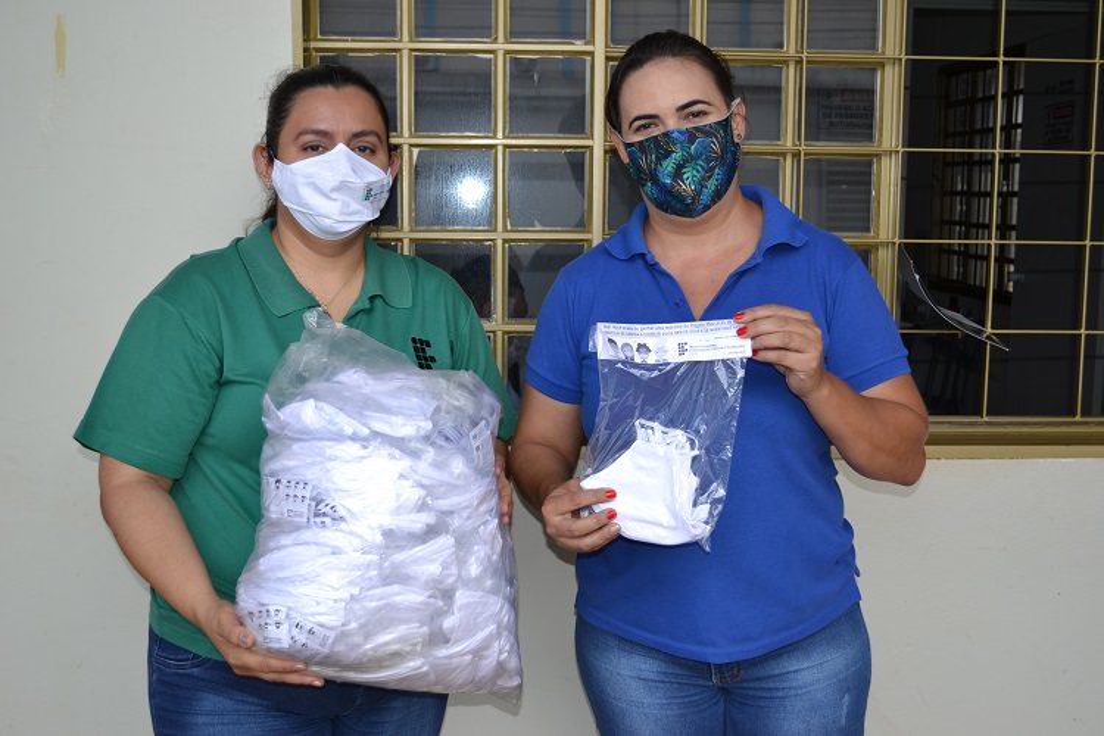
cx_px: 552
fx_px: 1288
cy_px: 368
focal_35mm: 42
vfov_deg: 31.9
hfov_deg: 46.4
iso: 100
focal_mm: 28
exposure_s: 1/160
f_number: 4.5
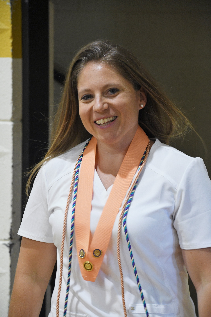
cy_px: 158
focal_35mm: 150
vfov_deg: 13.7
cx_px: 106
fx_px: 1318
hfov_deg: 9.2
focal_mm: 100
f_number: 6.3
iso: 2000
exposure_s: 1/100
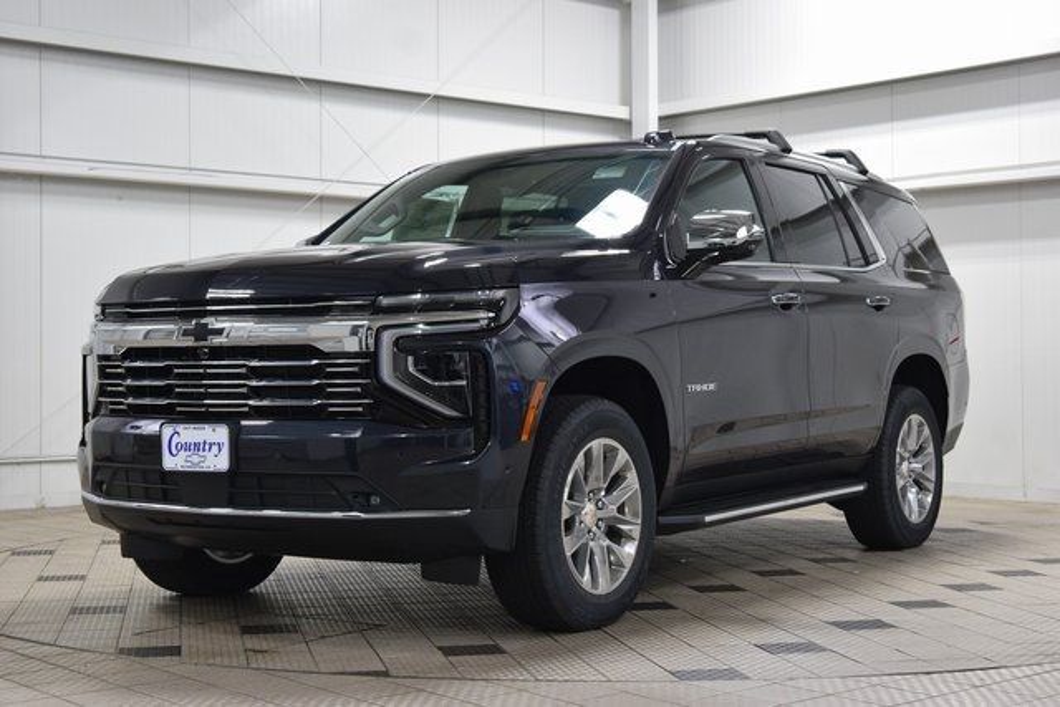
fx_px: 1679
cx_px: 530
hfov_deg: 35.0
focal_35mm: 57
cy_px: 354
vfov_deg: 23.8
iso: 1600
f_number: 5.6
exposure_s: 1/60
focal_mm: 38
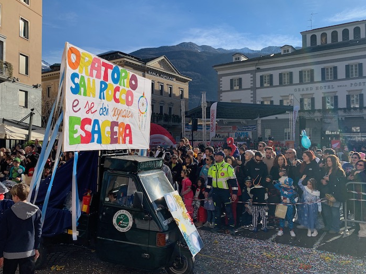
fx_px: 317
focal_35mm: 30
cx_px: 159
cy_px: 131
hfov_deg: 59.7
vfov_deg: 46.8
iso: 25
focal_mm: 4.25
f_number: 1.8
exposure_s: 1/2114
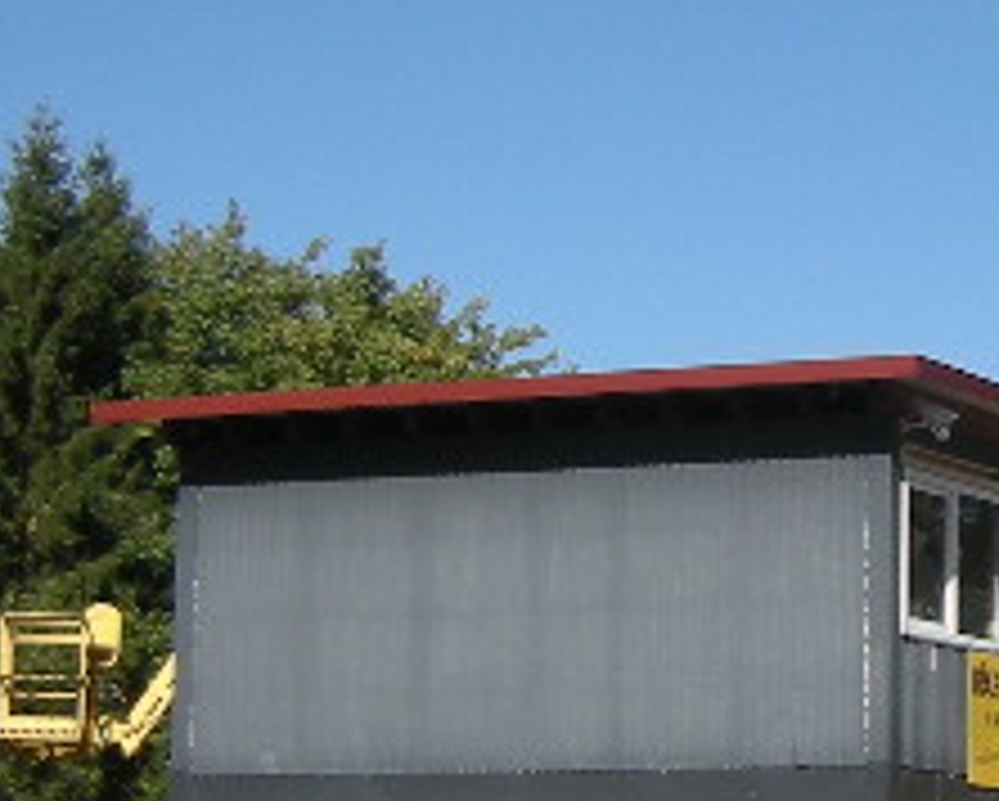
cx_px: 1152
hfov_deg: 14.8
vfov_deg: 12.2
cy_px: 522
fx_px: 3729
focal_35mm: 126
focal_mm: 4.7
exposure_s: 1/335
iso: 64
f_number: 5.6
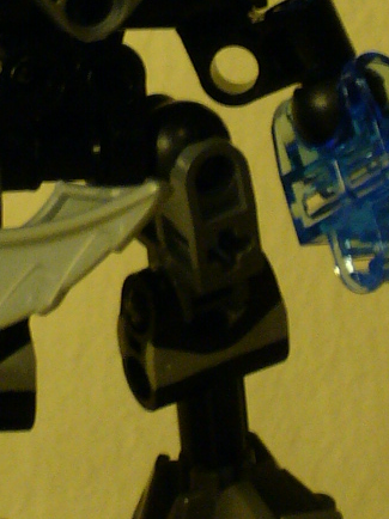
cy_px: 33
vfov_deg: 4.7
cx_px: -30
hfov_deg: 3.5
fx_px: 6374
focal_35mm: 425
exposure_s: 1/15
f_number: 5
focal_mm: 17.4
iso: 160
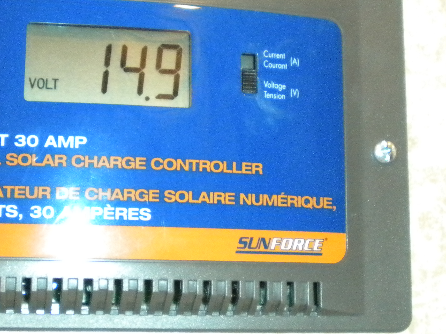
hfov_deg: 26.3
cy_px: 115
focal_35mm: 74
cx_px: 170
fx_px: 953
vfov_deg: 19.8
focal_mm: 6.3
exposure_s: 1/30
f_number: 3.1
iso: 800
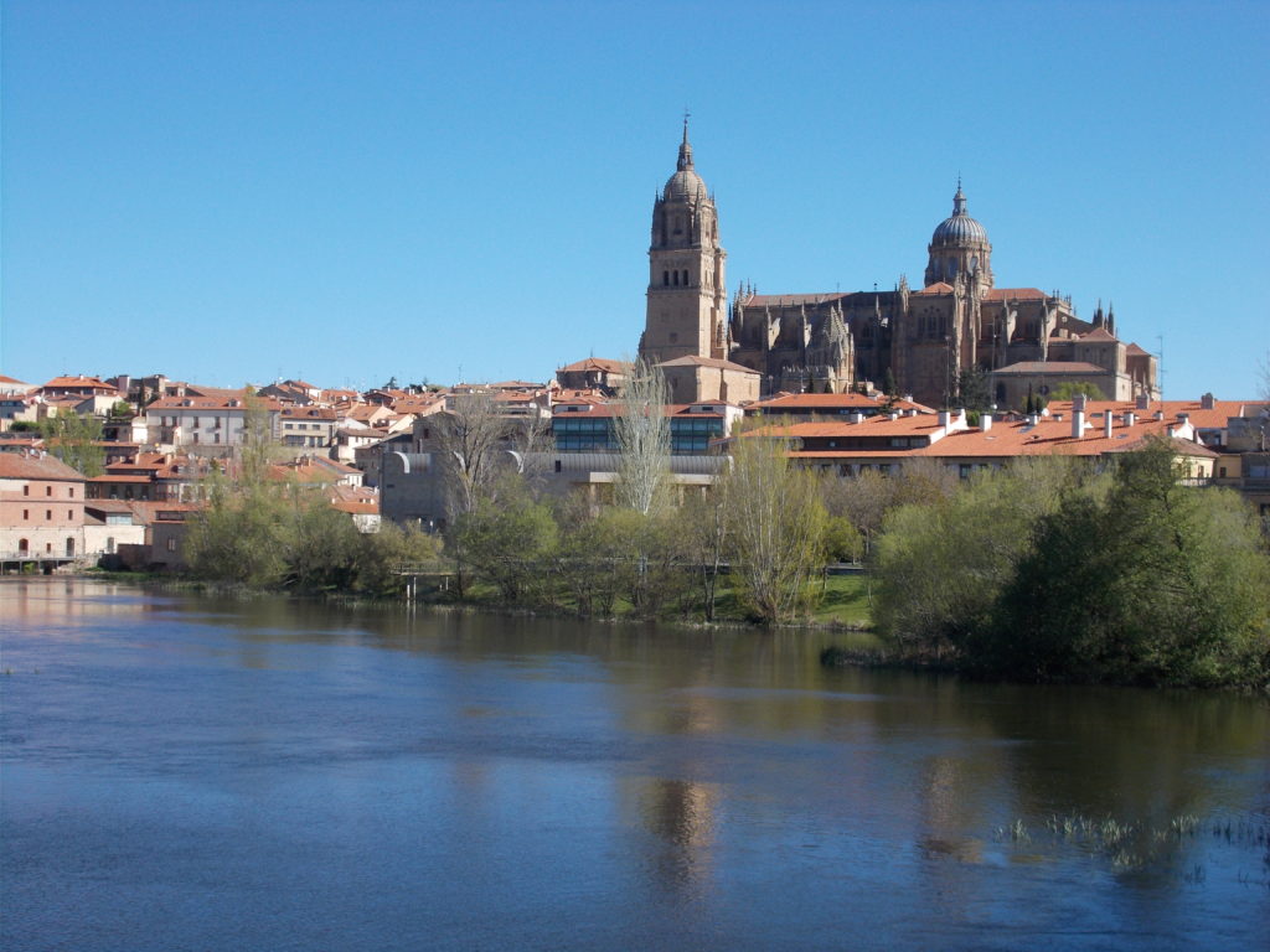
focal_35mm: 58
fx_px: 2128
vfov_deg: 25.2
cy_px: 476
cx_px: 635
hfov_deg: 33.2
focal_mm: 10.3
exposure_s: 1/500
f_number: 4.9
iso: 80
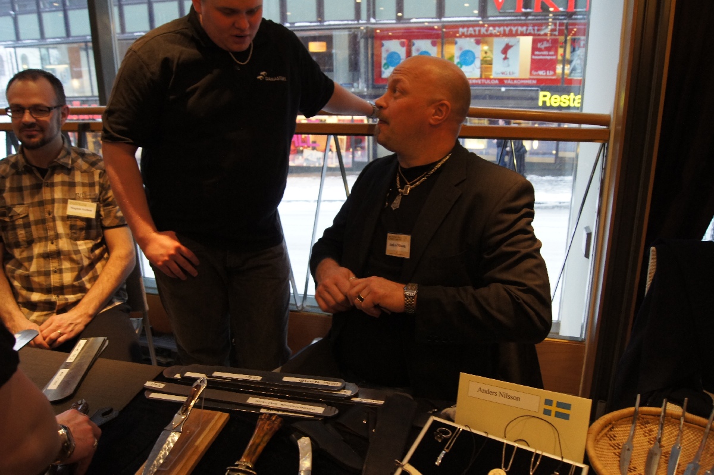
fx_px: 535
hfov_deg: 67.4
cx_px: 357
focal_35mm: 27
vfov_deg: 47.9
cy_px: 238
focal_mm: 18
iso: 800
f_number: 5
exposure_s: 1/30
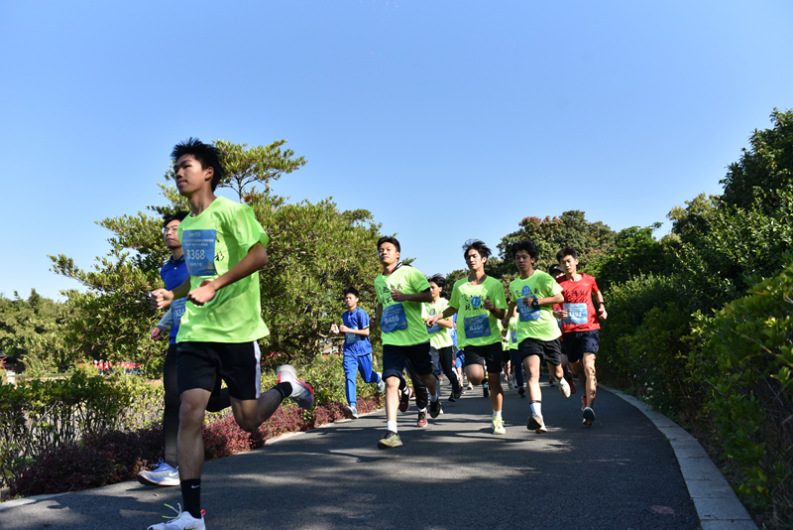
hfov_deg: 63.6
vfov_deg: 45.0
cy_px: 265
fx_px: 639
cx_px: 396
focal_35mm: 29
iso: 800
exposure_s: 1/4000
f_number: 4
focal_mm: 29
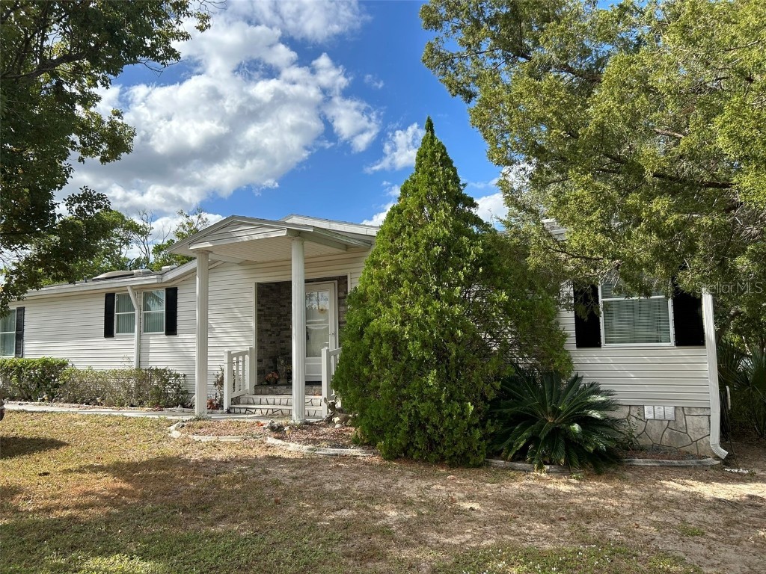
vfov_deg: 53.1
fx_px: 575
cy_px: 287
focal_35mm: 26
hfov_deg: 67.3
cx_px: 383
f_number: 1.5
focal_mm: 5.7
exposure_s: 1/3257
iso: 50
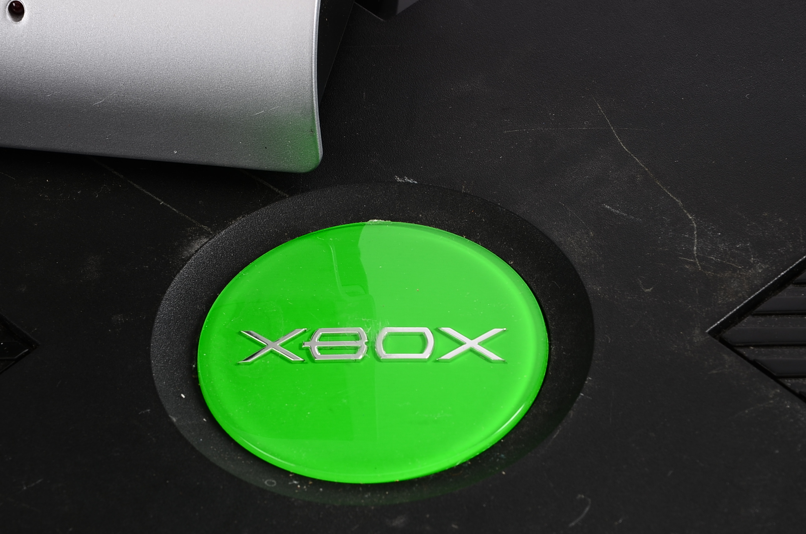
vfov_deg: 6.8
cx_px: 382
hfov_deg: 10.3
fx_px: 4483
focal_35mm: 201
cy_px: 329
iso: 100
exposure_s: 1/200
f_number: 11
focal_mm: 105
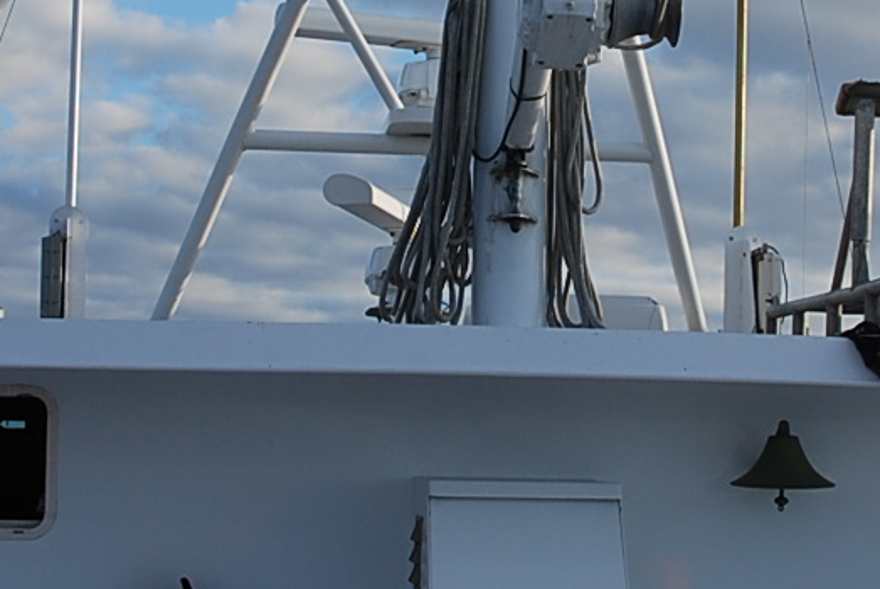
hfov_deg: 20.4
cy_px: 114
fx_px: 2447
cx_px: 493
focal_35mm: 100
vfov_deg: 13.7
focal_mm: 18
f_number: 7.1
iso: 100
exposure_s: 1/200
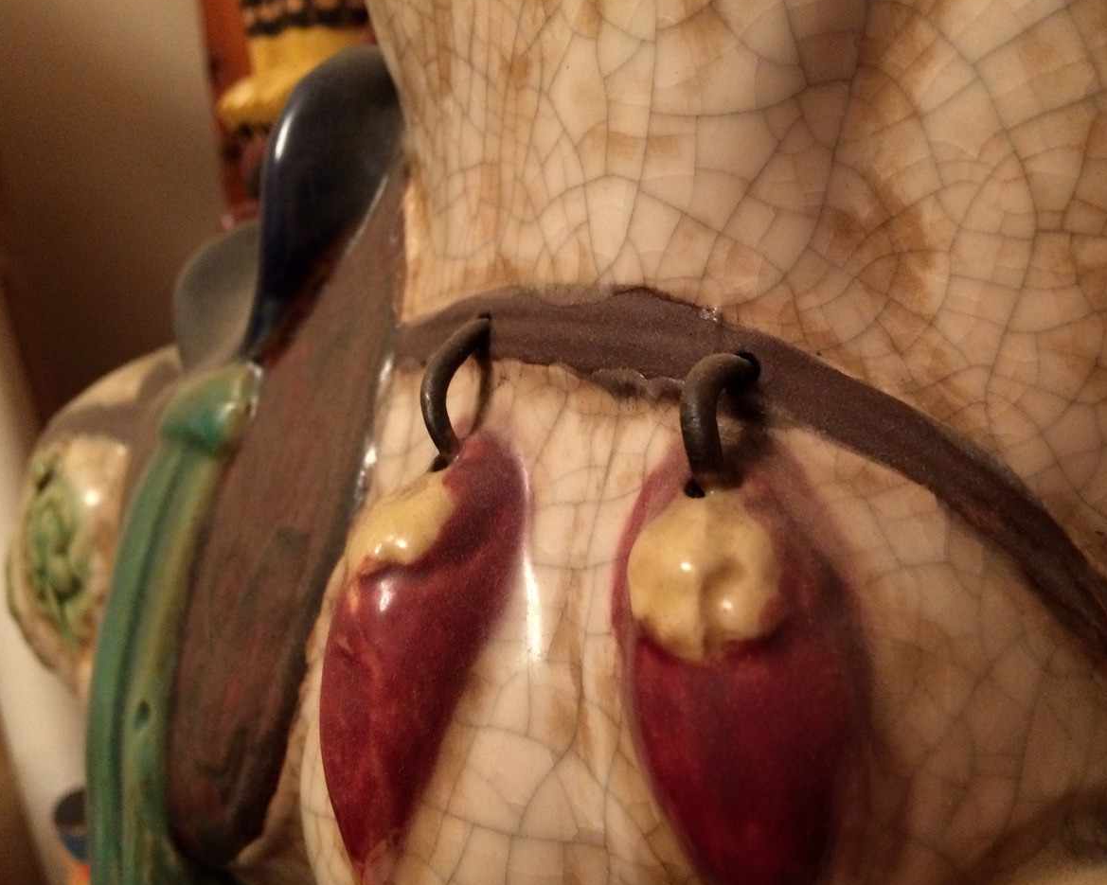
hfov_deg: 57.1
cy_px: 441
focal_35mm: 31
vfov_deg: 47.1
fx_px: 1016
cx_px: 602
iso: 320
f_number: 2.2
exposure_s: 1/15
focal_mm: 4.15
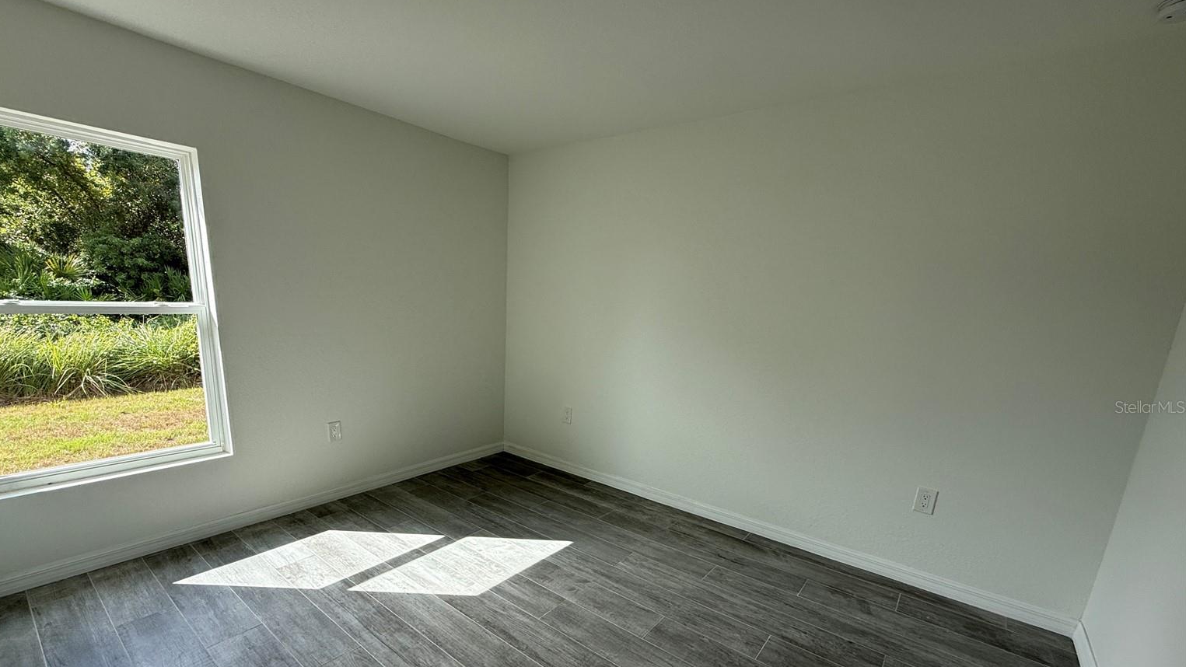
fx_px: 503
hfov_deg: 99.3
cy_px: 407
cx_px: 566
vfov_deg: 66.3
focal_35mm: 16
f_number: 2.2
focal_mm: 2.22
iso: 64
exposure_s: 1/333
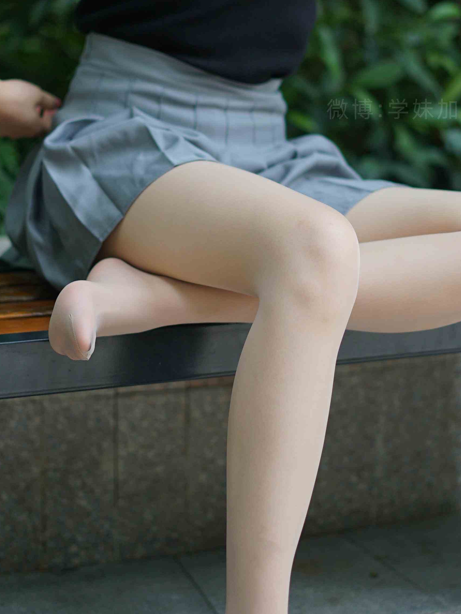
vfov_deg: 22.0
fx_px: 1580
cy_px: 291
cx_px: 265
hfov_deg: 16.6
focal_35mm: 89
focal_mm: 50
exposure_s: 1/640
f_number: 1.8
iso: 200
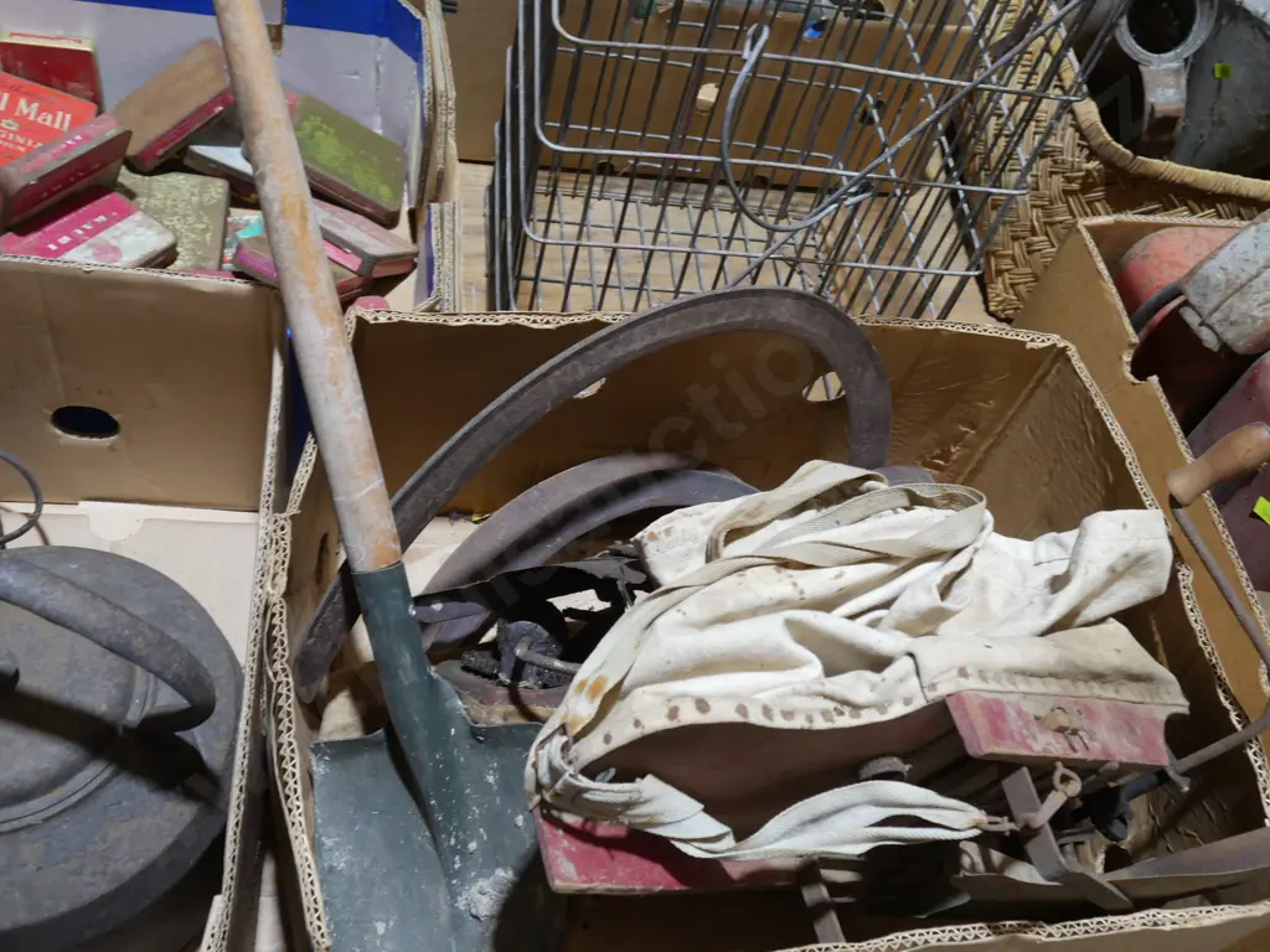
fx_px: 1247
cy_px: 476
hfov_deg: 54.0
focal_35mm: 34
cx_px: 635
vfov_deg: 41.8
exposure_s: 1/60
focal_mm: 17
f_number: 5.6
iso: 800
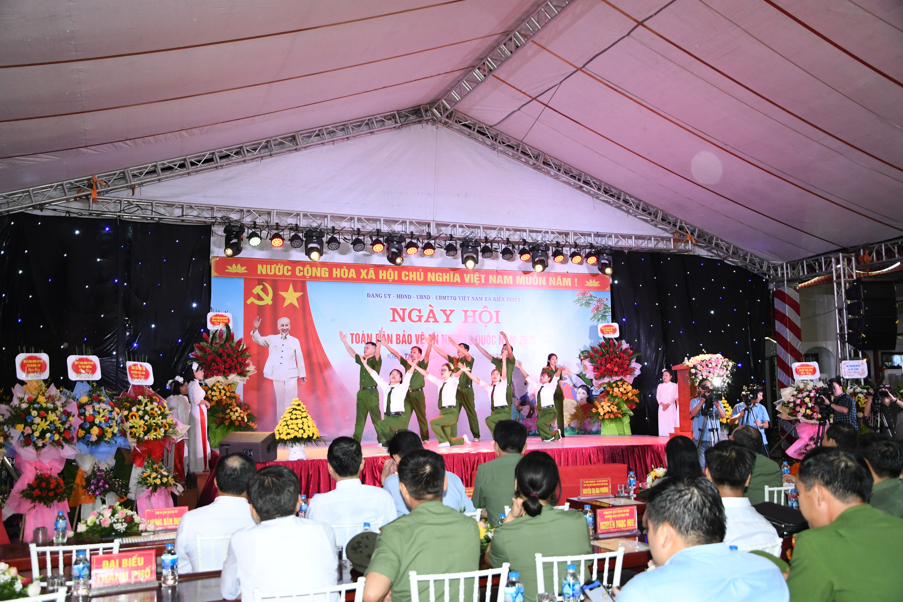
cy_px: 301
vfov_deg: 40.0
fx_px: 828
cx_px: 452
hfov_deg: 57.2
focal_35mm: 33
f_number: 4.5
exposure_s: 1/200
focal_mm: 22
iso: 1600
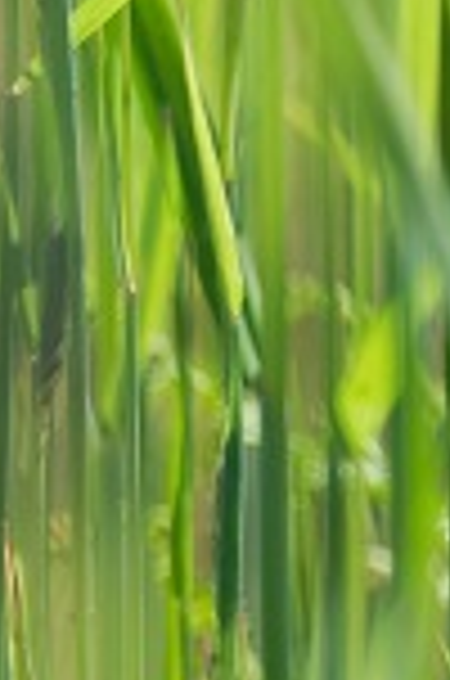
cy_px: -108
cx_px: -702
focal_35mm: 728
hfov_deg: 1.9
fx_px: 13712
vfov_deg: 2.8
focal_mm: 71.5
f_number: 3.2
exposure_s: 1/2000
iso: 160
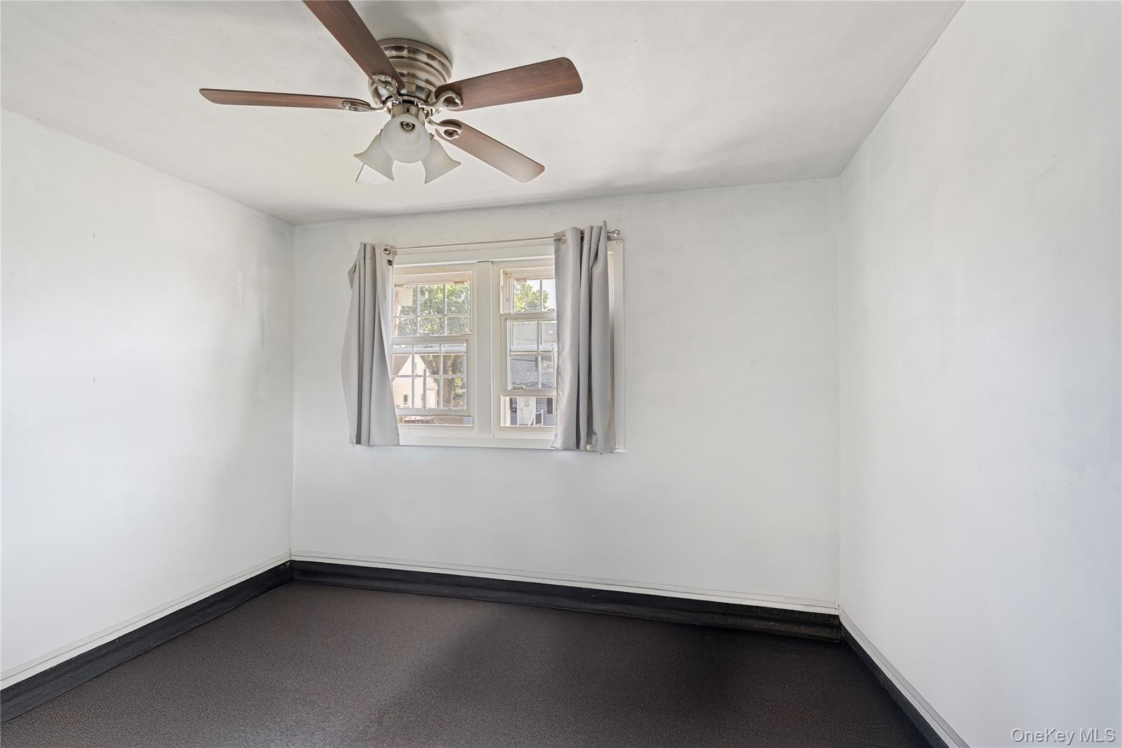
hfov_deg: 93.3
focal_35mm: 17
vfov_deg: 70.4
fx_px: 530
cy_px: 374
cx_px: 561
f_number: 9
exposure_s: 1.3
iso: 100
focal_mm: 17
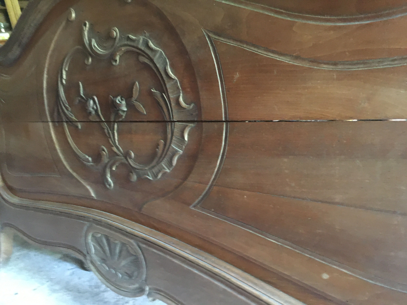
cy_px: 152
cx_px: 204
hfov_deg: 61.7
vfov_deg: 48.2
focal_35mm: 29
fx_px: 341
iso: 500
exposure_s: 1/17
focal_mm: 4.15
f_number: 2.2
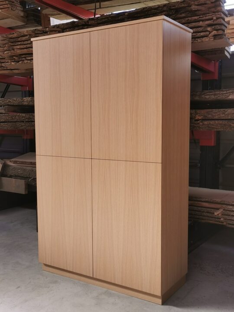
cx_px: 117
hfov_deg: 35.1
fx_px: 370
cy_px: 156
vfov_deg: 45.8
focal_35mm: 41
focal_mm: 5.58
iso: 50
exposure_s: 1/321
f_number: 1.8
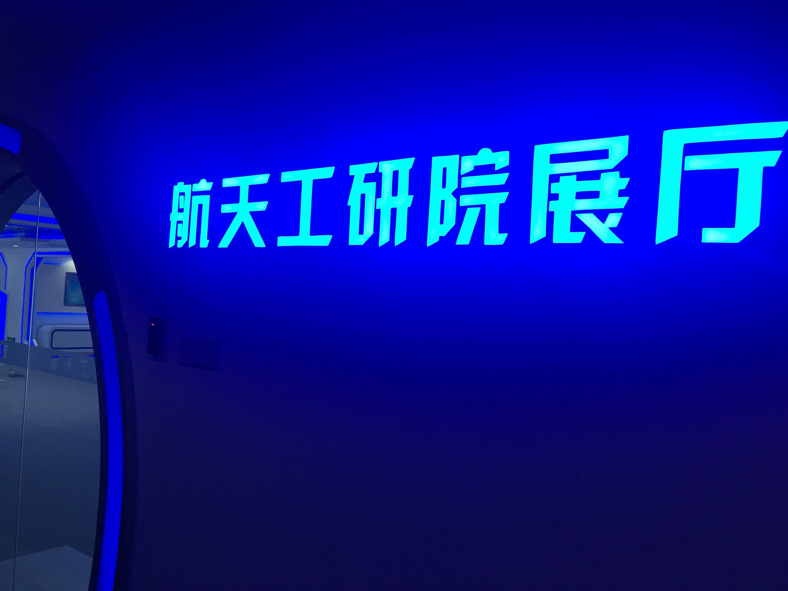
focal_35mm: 29
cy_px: 296
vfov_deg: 48.2
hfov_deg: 61.7
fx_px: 660
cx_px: 394
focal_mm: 4.15
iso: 40
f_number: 2.2
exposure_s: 1/100
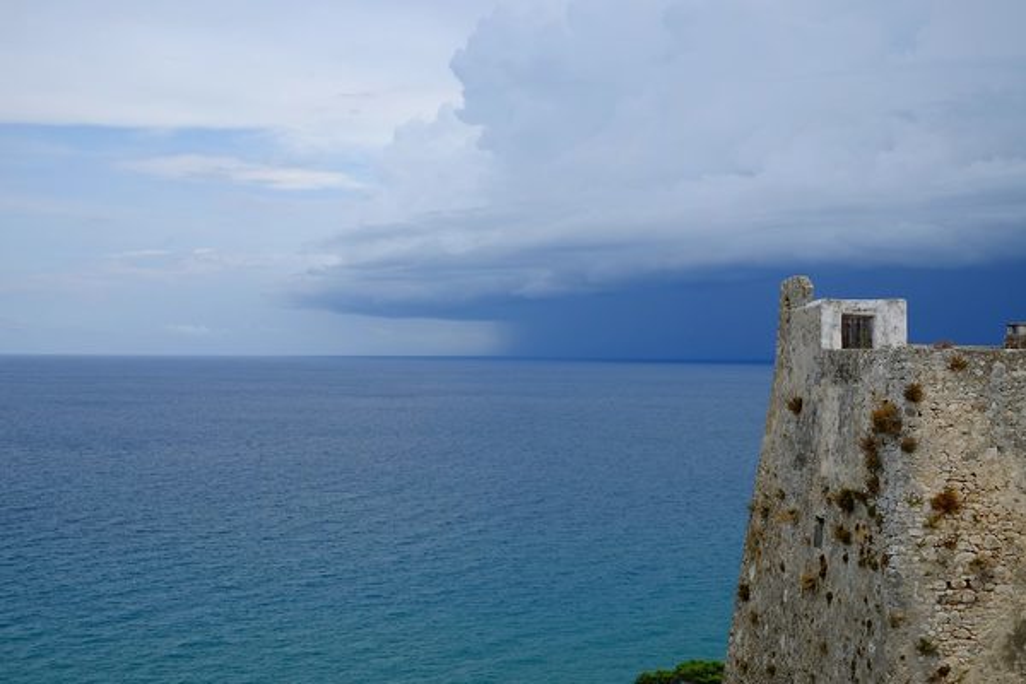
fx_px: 1282
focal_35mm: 45
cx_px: 513
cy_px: 342
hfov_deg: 43.6
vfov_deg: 29.9
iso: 200
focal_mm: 30.2
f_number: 10
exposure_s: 1/250
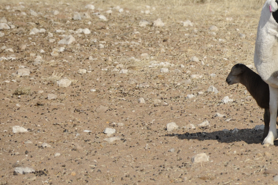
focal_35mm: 376
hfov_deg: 5.5
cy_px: 59
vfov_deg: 3.6
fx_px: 2901
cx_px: 318
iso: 500
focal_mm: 105
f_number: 5.6
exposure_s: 1/3200
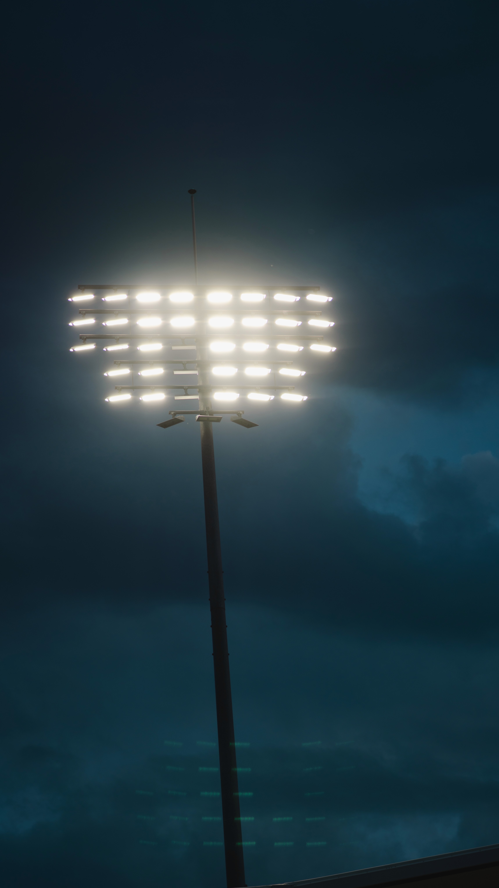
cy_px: 563
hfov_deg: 10.4
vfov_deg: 18.4
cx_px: 223
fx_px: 2729
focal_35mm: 116
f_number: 1.4
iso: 50
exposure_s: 1/400
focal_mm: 85
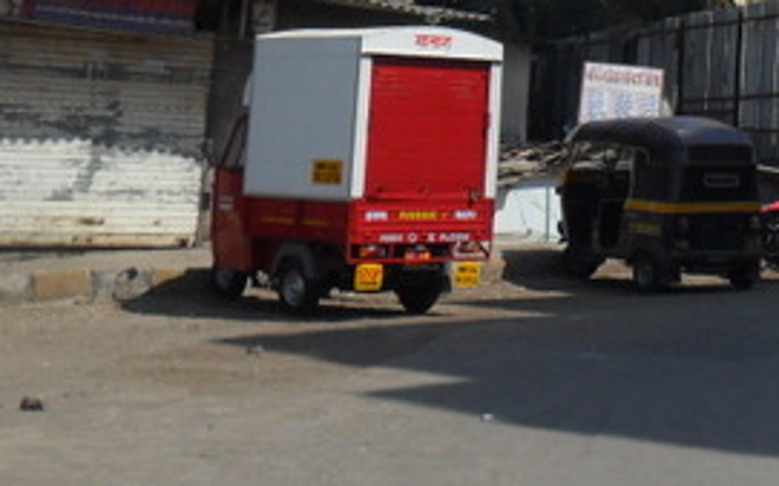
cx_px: 911
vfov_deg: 11.0
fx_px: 2398
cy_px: -292
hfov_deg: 17.7
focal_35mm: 113
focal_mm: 6.6
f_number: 10.1
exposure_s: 1/180
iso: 100
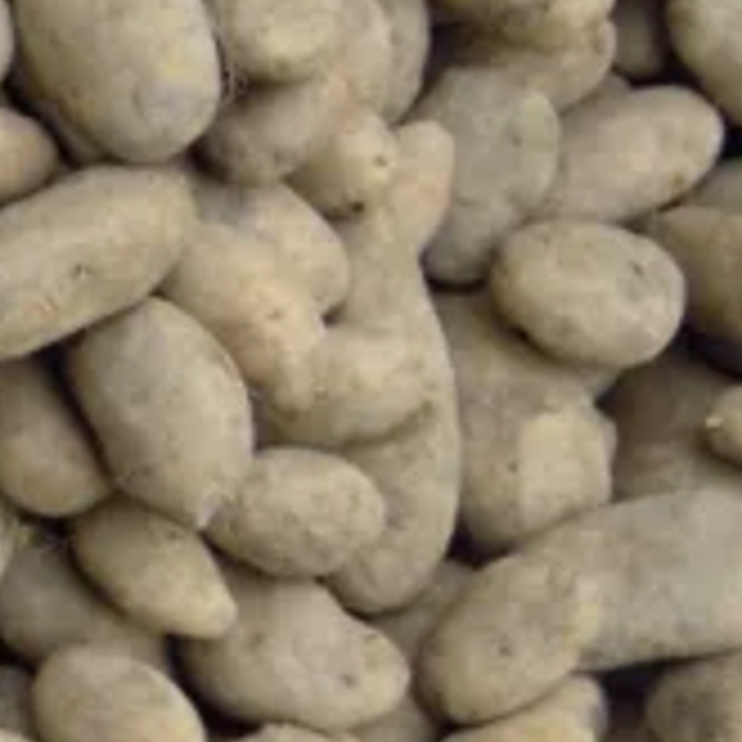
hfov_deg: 13.5
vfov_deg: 14.4
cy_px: 621
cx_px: -445
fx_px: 2910
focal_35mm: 120
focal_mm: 5
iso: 100
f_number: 2.7
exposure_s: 1/250
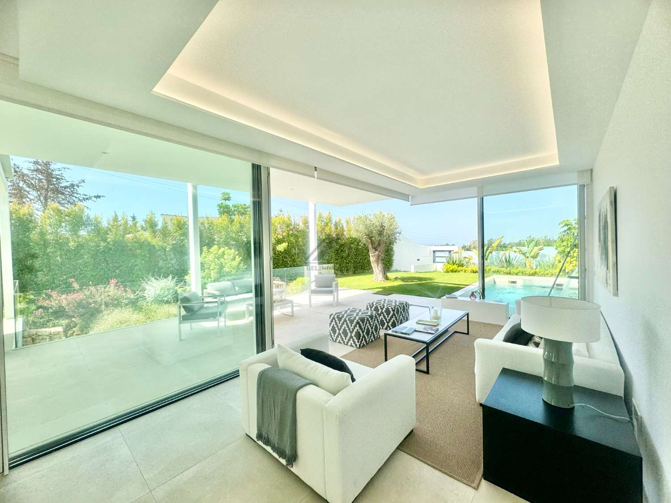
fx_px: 271
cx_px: 336
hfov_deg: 102.1
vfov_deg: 85.7
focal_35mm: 14
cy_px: 252
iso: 40
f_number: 2.2
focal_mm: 2.22
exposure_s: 1/921
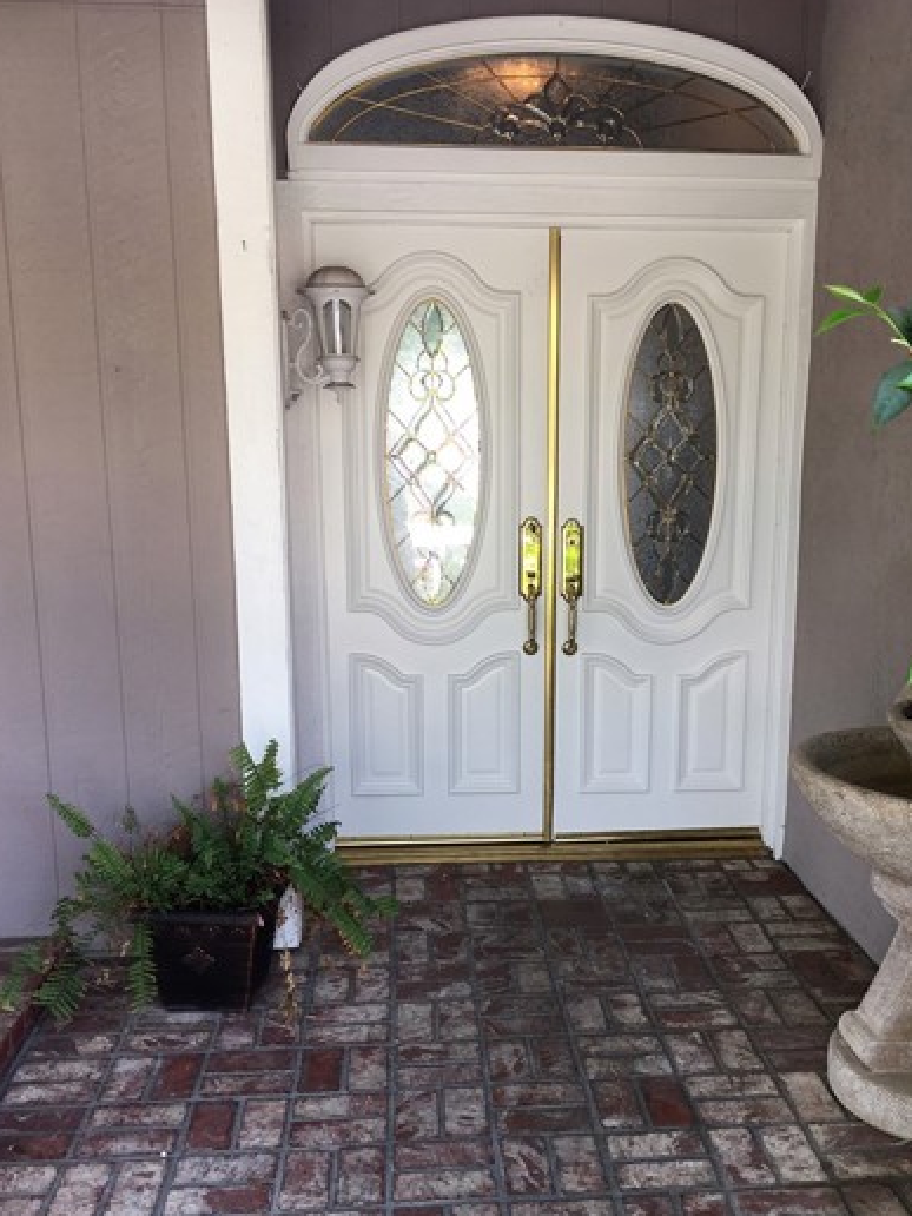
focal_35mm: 36
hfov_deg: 39.6
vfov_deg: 51.1
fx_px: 1265
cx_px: 511
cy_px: 712
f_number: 2.2
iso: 25
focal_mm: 4.15
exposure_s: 1/60
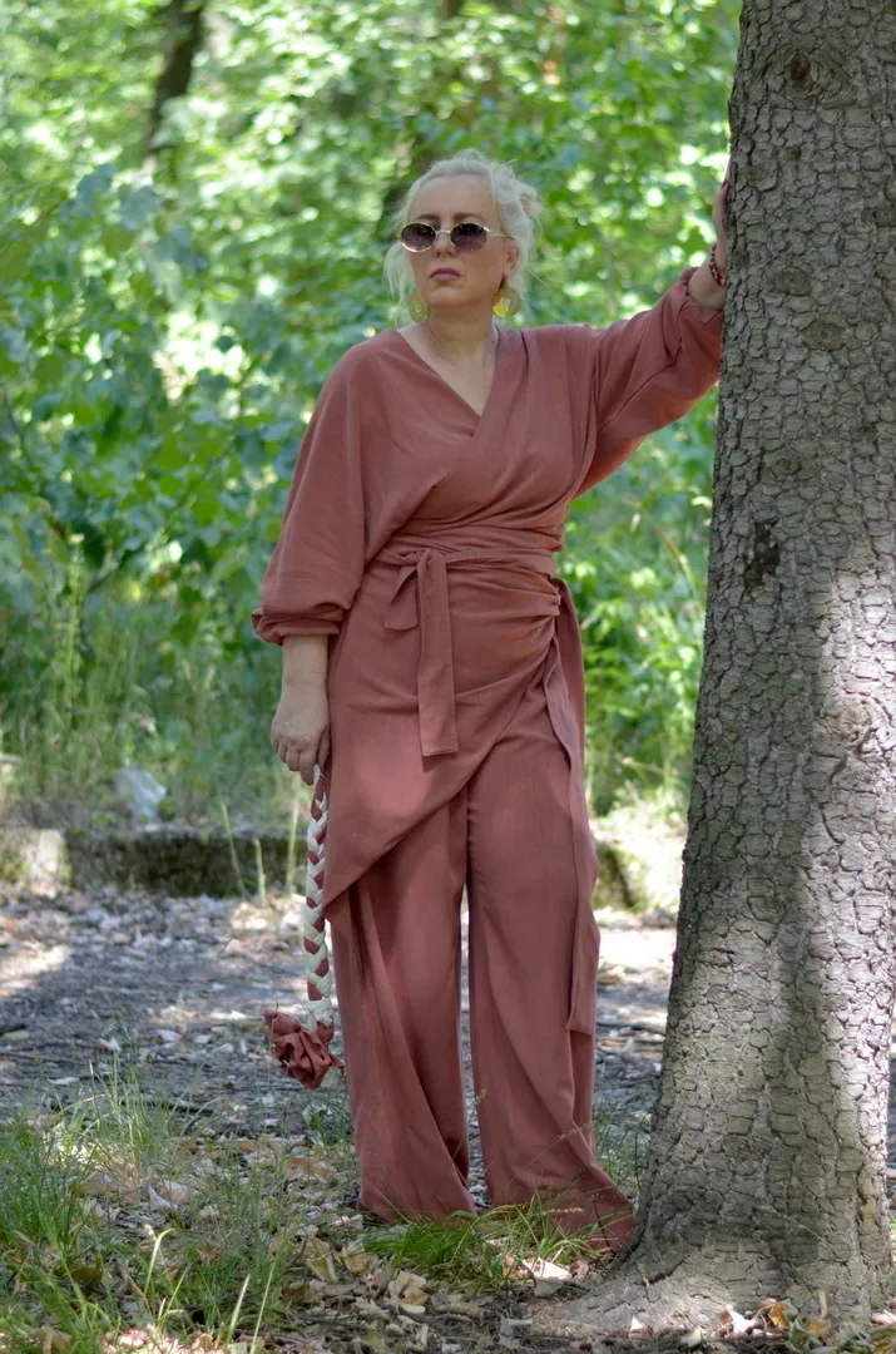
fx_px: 2813
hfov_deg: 18.1
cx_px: 448
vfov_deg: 27.0
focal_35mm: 75
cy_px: 677
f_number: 1.8
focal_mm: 50
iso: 640
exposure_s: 1/1250
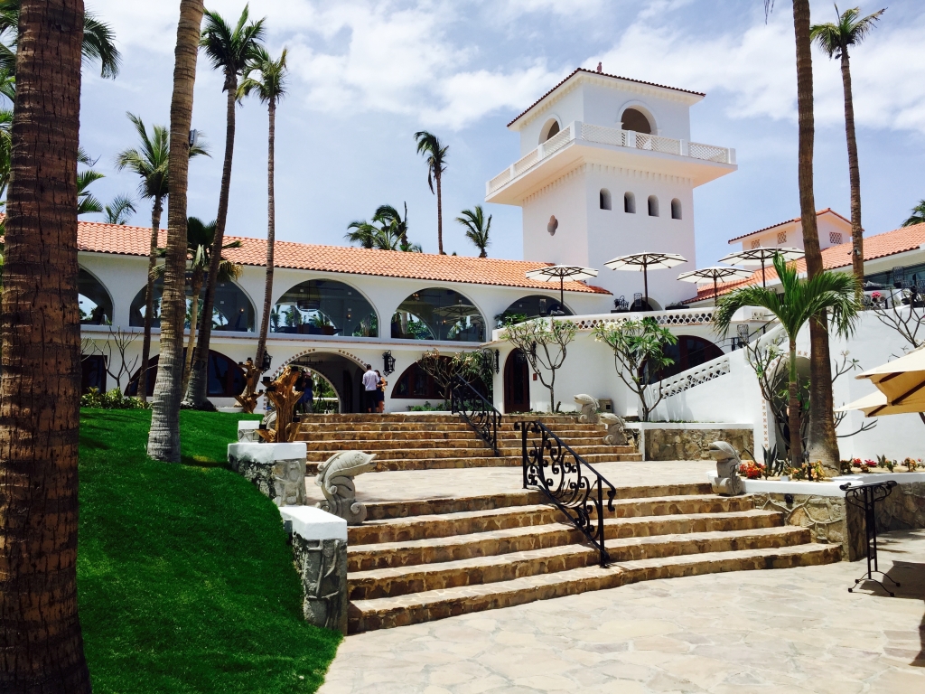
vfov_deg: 48.2
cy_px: 347
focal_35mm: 29
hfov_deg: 61.7
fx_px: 775
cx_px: 462
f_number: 2.2
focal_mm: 4.15
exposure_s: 1/2825
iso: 32
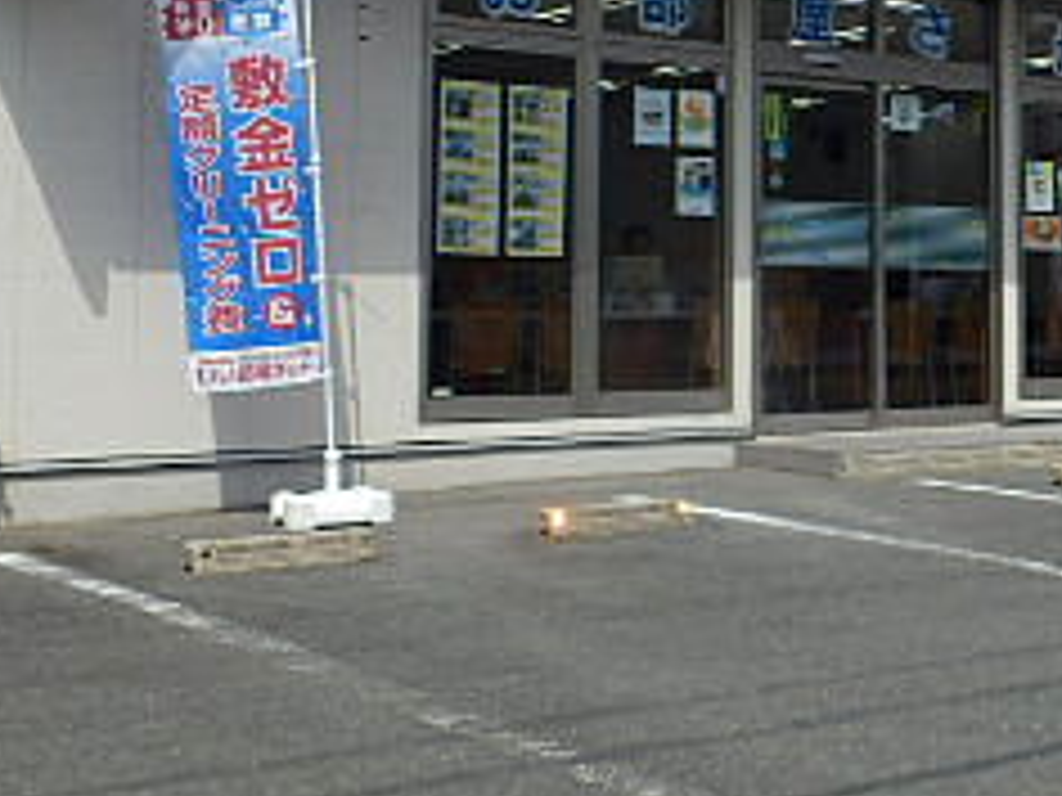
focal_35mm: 65
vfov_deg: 22.3
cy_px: 184
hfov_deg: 26.3
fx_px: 1994
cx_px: 1296
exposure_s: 1/200
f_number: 7.9
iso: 80
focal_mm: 4.2
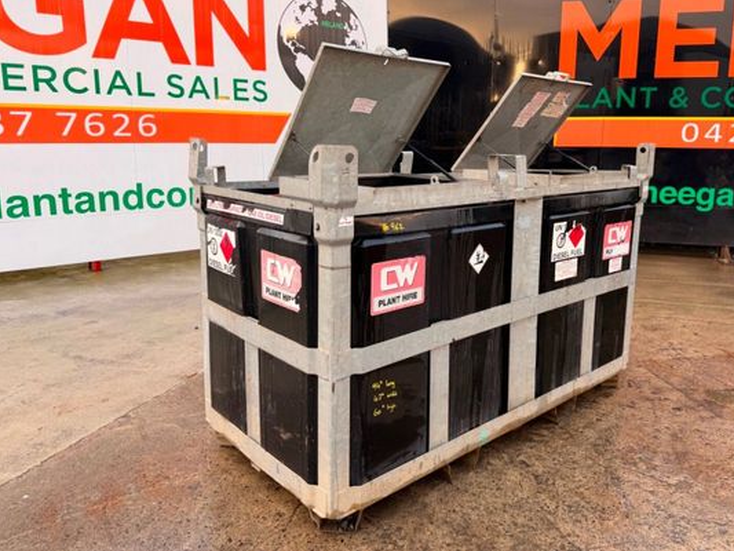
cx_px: 412
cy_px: 242
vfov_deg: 51.3
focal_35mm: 27
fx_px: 573
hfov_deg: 65.1
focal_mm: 6.76
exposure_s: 1/132
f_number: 1.78
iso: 50
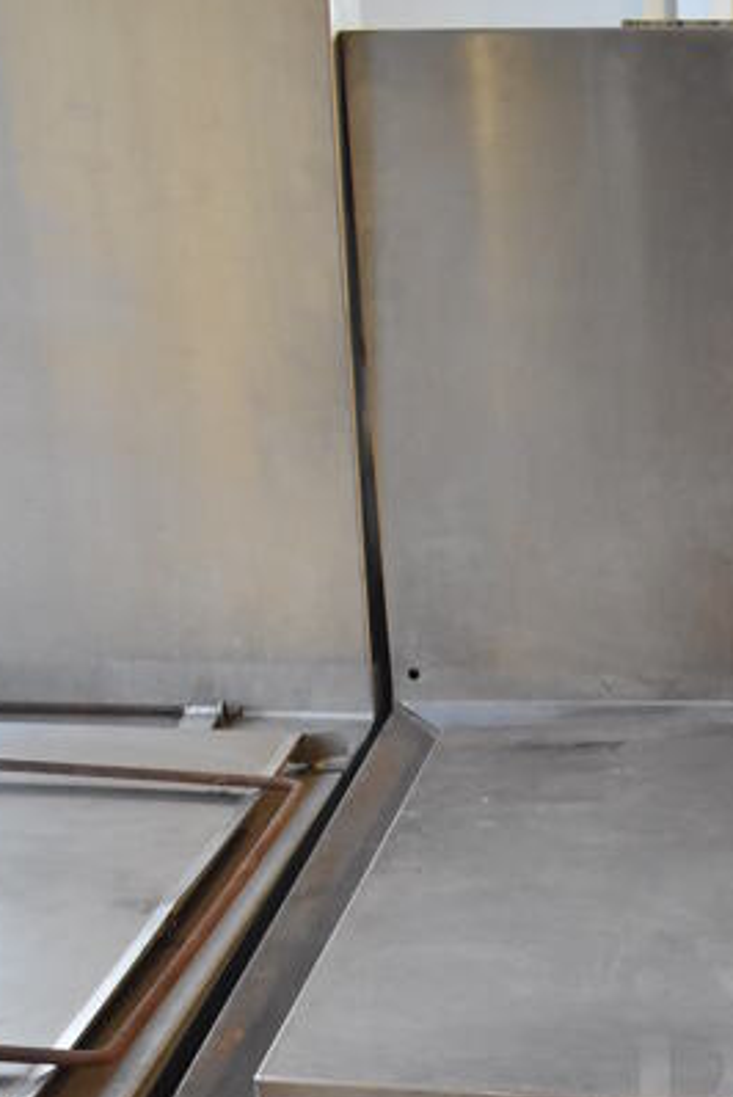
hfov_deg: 20.8
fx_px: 1890
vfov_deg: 30.1
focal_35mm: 62
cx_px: 821
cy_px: 1096
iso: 2200
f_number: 3.5
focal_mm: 18
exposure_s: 1/125
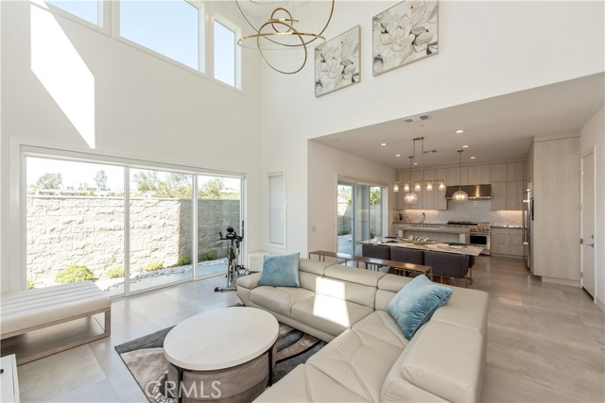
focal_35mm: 14
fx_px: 235
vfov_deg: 81.2
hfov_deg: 104.2
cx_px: 302
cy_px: 202
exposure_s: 1/125
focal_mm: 14
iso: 125
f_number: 5.6
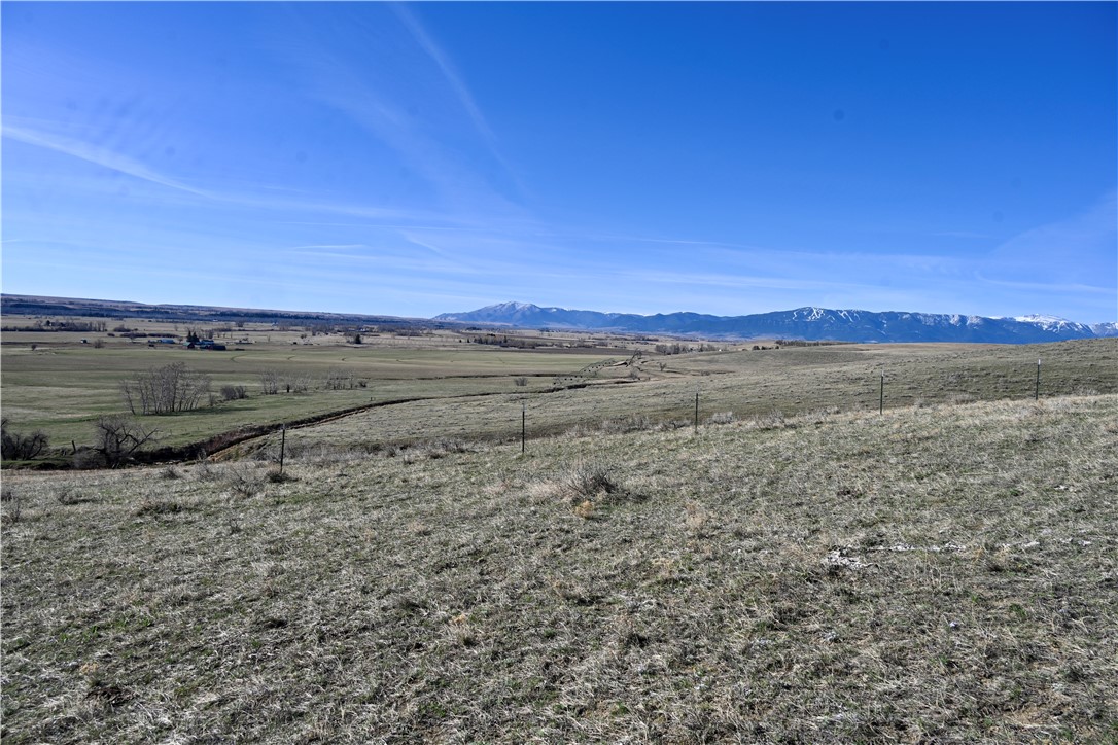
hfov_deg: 73.7
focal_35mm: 24
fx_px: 745
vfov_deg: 53.1
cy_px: 372
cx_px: 559
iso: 100
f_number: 8
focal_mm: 24
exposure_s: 1/500
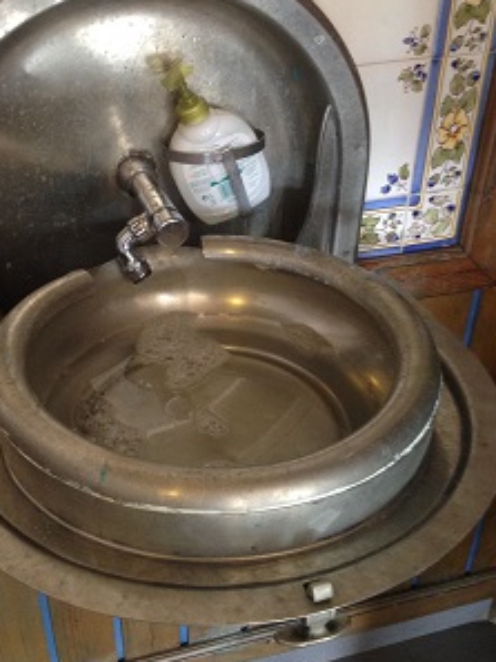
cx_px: 194
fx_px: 899
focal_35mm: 47
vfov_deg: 40.4
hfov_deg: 30.7
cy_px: 311
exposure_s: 1/20
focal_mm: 4.28
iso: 160
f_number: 2.4
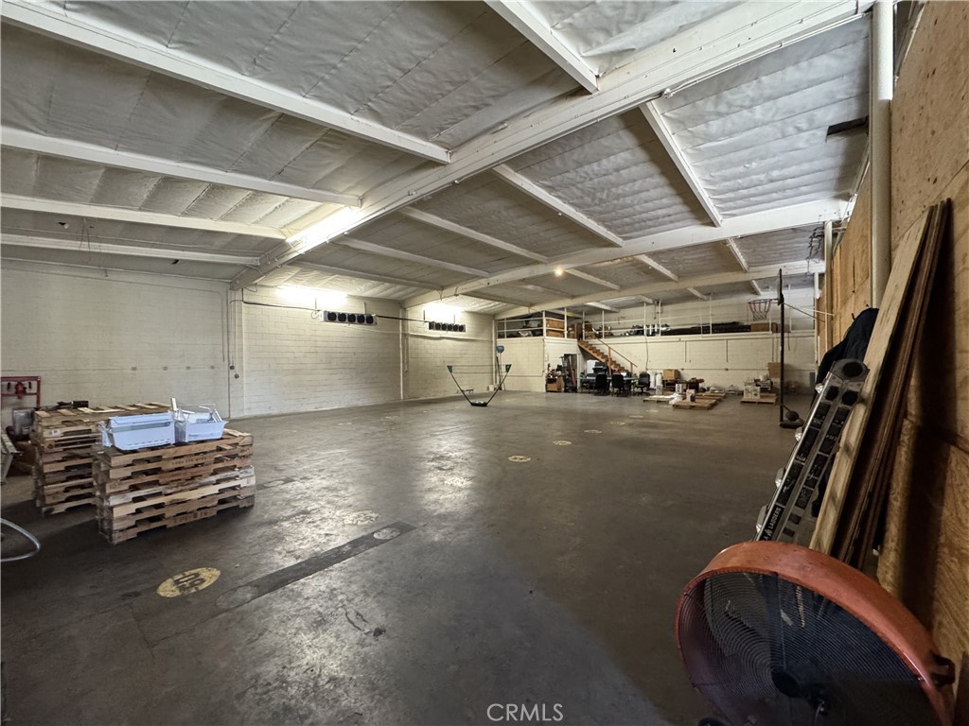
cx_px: 484
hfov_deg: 102.1
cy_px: 363
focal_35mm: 14
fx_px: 392
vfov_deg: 85.7
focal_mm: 2.22
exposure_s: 1/60
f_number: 2.2
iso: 500
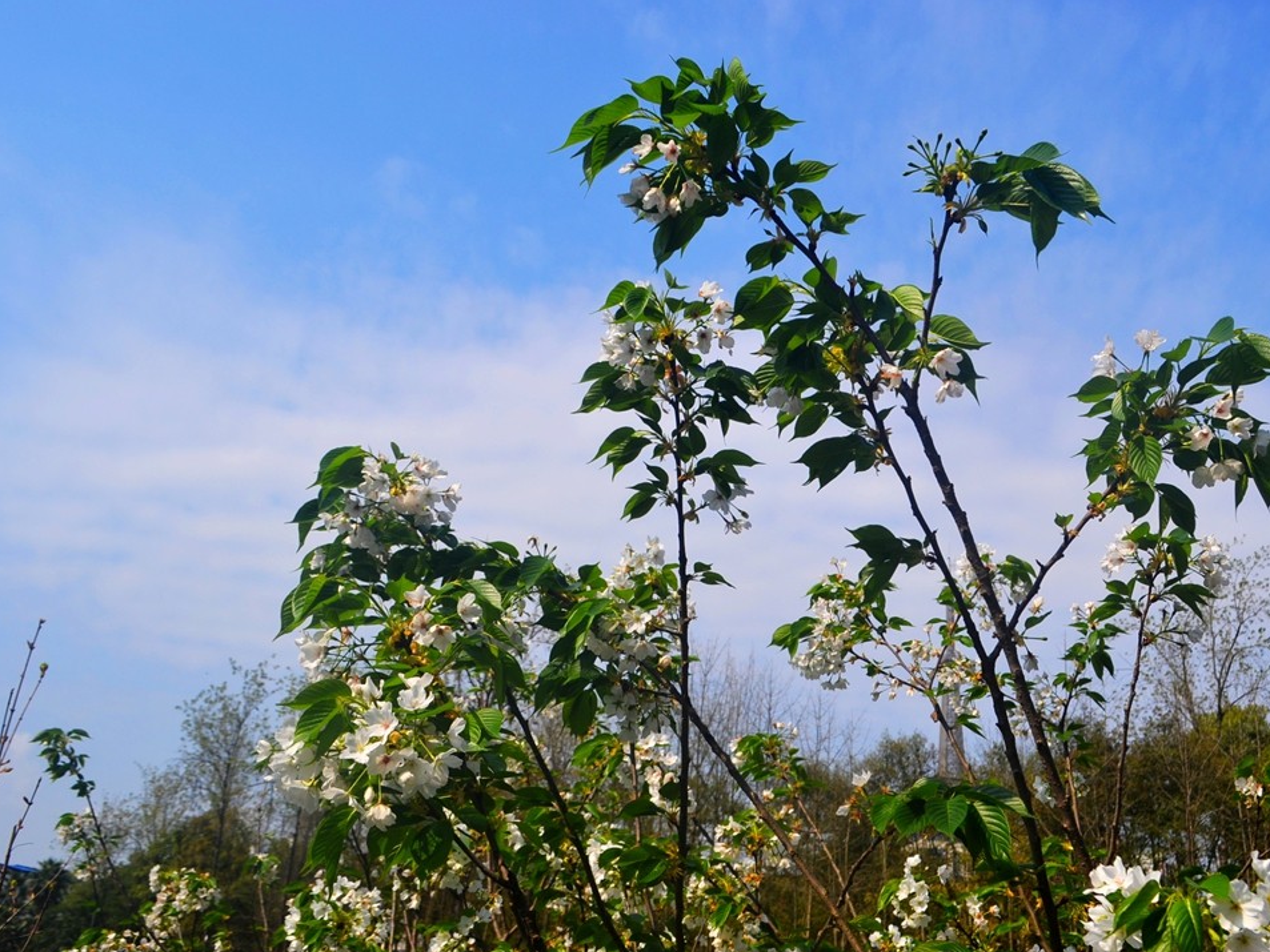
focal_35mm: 36
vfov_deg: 39.7
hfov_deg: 51.3
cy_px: 479
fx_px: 1321
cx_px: 696
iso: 100
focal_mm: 22
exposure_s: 1/400
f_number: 8
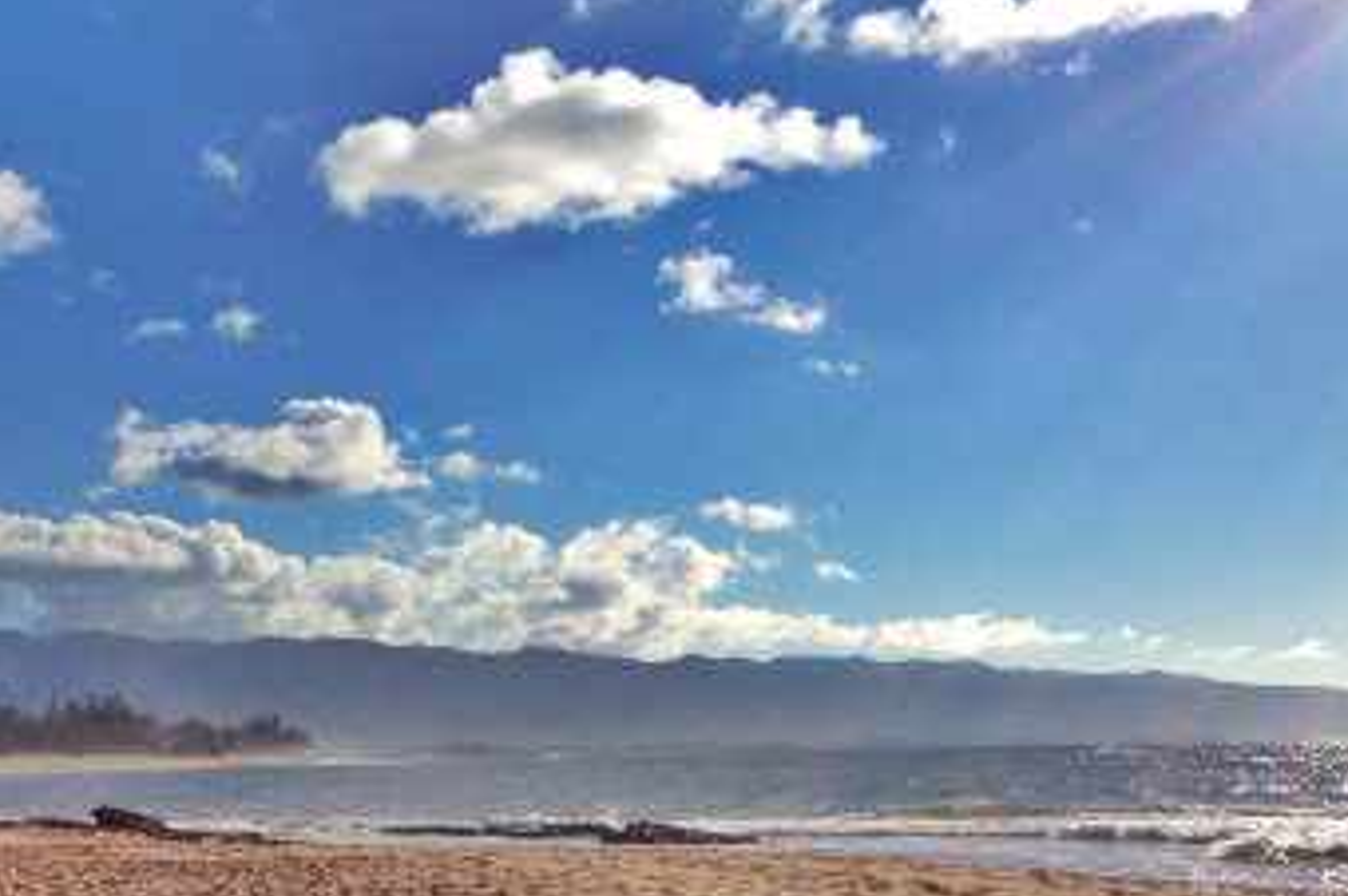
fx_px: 2207
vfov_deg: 22.9
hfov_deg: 33.5
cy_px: 595
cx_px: 385
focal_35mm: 59
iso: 50
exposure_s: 1/5435
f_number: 2.4
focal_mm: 4.12
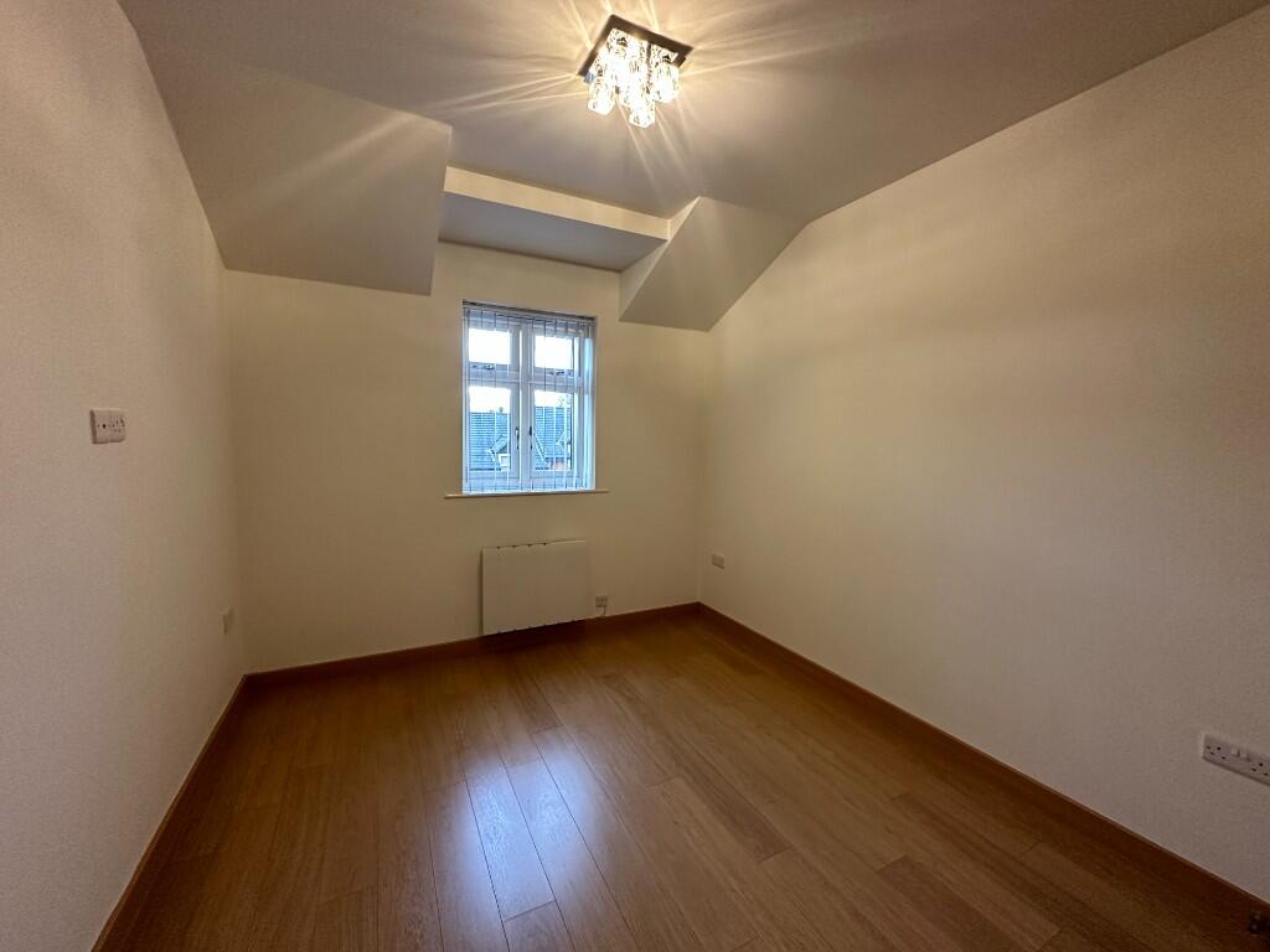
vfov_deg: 85.7
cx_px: 635
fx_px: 514
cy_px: 476
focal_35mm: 14
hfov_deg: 102.1
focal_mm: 2.22
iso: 250
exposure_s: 1/50
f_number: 2.2
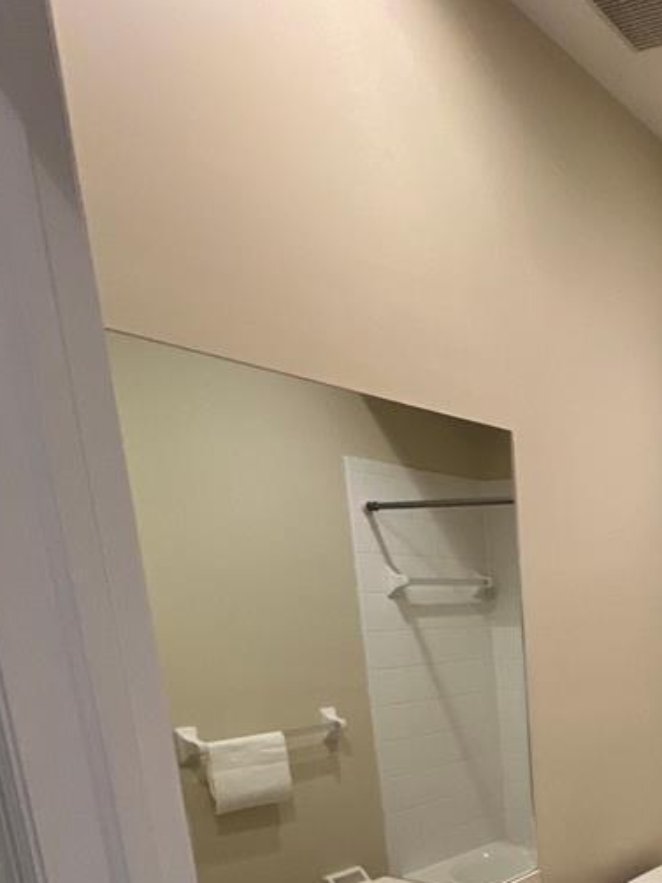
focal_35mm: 31
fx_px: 791
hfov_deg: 37.5
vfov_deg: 50.5
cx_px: 738
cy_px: 822
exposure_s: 1/60
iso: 160
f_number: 1.8
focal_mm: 1.57
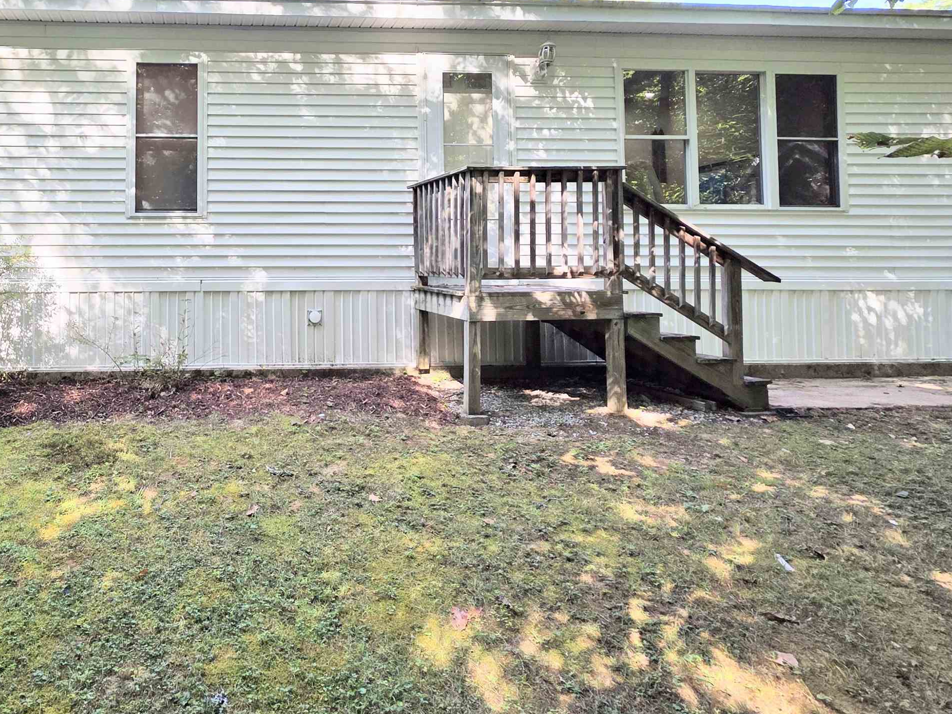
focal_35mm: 21
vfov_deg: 62.0
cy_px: 243
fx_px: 577
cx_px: 236
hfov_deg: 73.3
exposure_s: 1/266
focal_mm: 2.2
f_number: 1.9
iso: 40
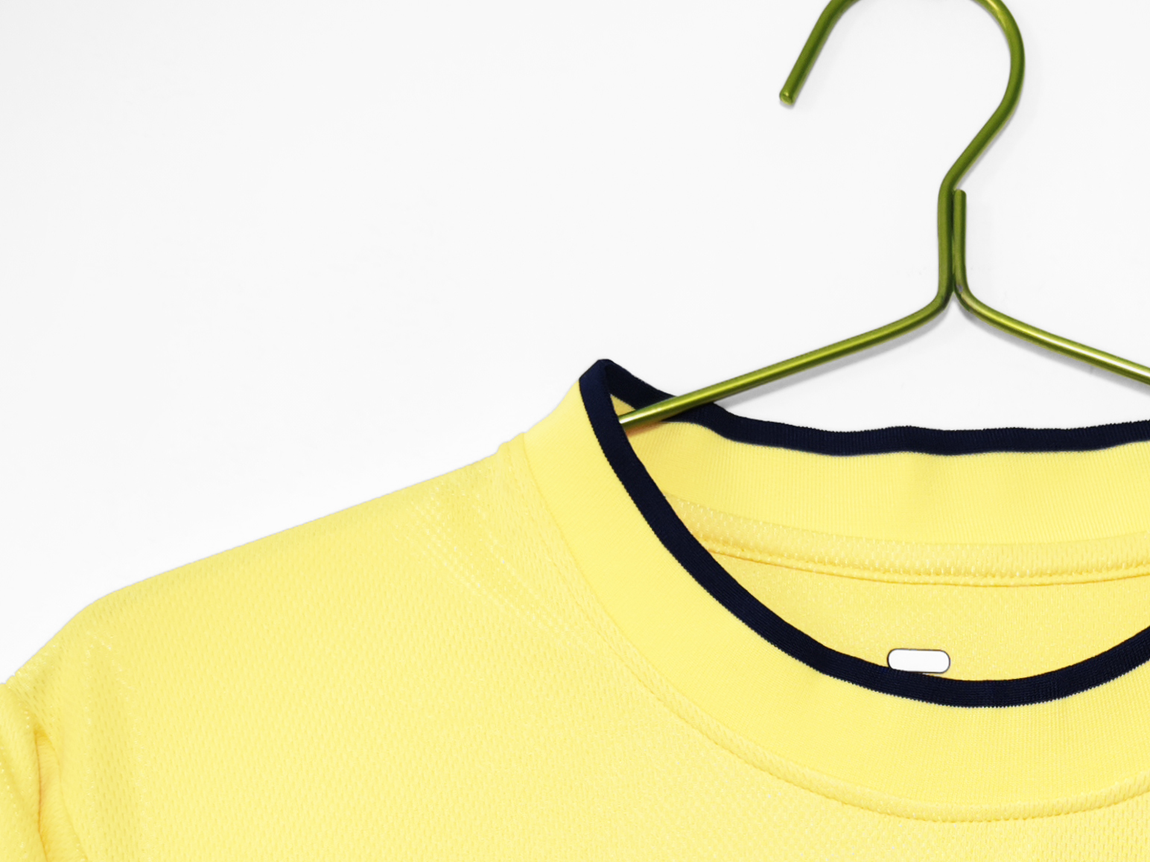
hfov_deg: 30.6
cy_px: 1108
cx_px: 972
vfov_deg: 21.8
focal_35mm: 61
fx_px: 2027
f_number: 1.75
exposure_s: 1/100
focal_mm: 8.67
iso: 222
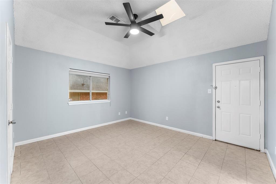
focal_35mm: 14
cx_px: 138
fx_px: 107
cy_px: 92
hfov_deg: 104.3
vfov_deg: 81.2
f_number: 9
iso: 640
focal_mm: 14
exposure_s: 1.3
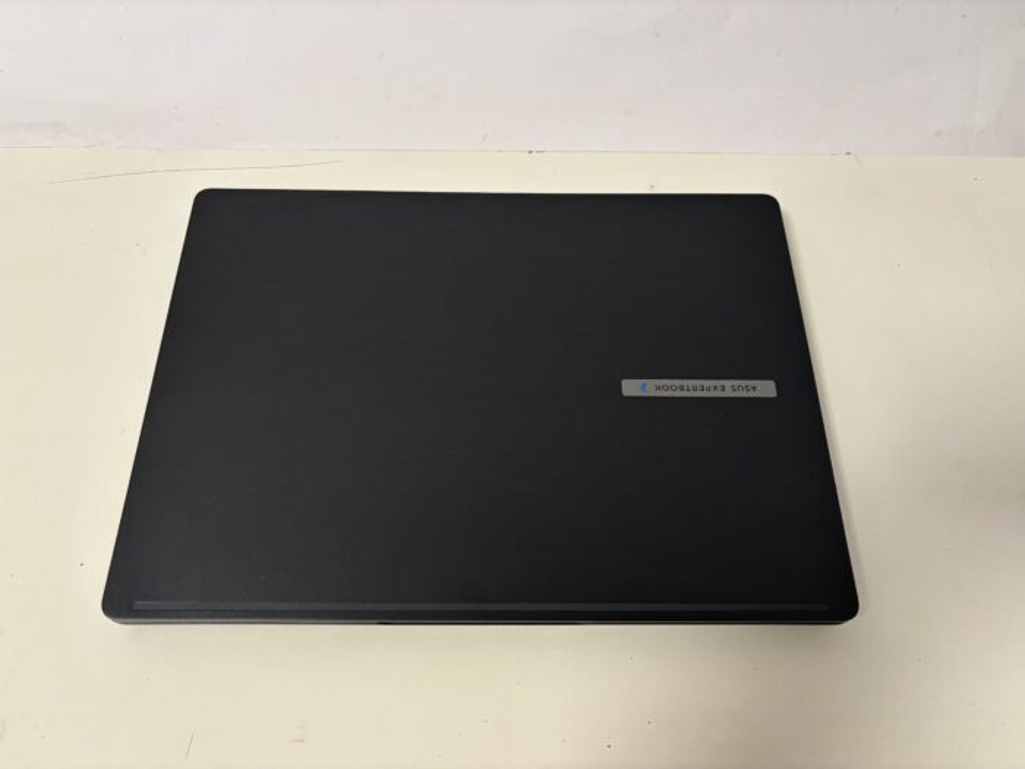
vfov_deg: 53.1
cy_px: 384
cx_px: 512
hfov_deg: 67.3
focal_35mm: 26
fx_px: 770
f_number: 1.6
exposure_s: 1/50
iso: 200
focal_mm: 5.96
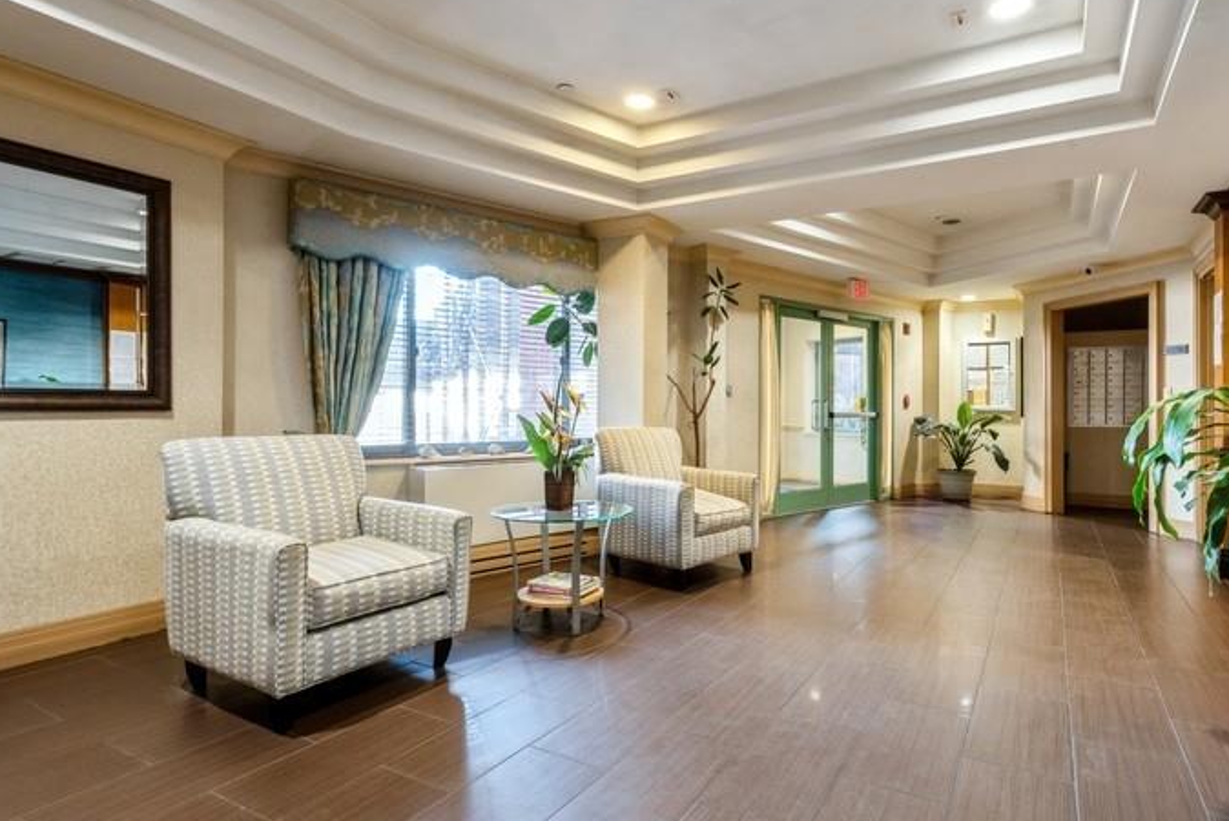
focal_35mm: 20
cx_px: 683
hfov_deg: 83.6
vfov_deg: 62.0
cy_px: 405
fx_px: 683
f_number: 11
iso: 400
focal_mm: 15
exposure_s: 1/1.67
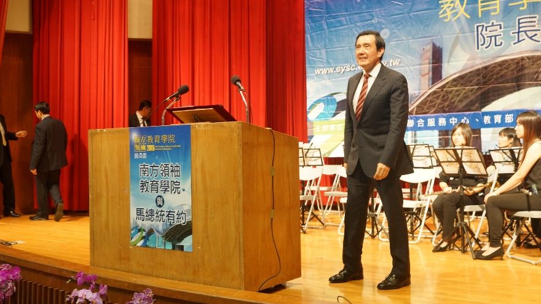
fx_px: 602
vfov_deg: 28.3
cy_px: 140
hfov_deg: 48.4
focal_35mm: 42
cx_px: 270
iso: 2000
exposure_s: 1/60
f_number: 4
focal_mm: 40
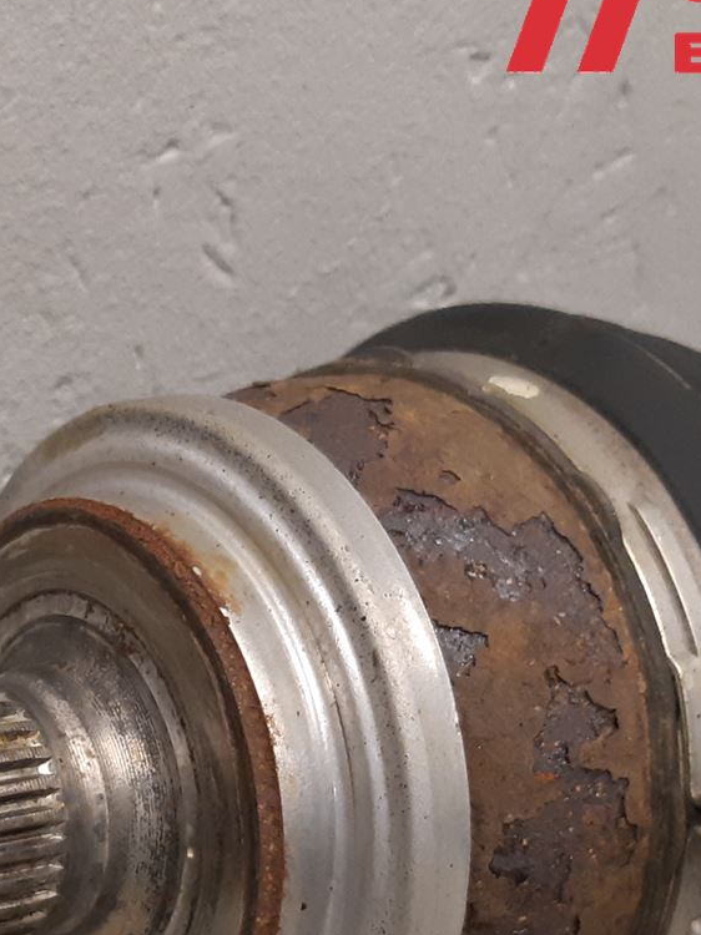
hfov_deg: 20.1
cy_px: 819
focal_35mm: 71
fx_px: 1918
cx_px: -5
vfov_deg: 26.6
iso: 250
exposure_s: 1/50
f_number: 1.7
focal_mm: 3.93
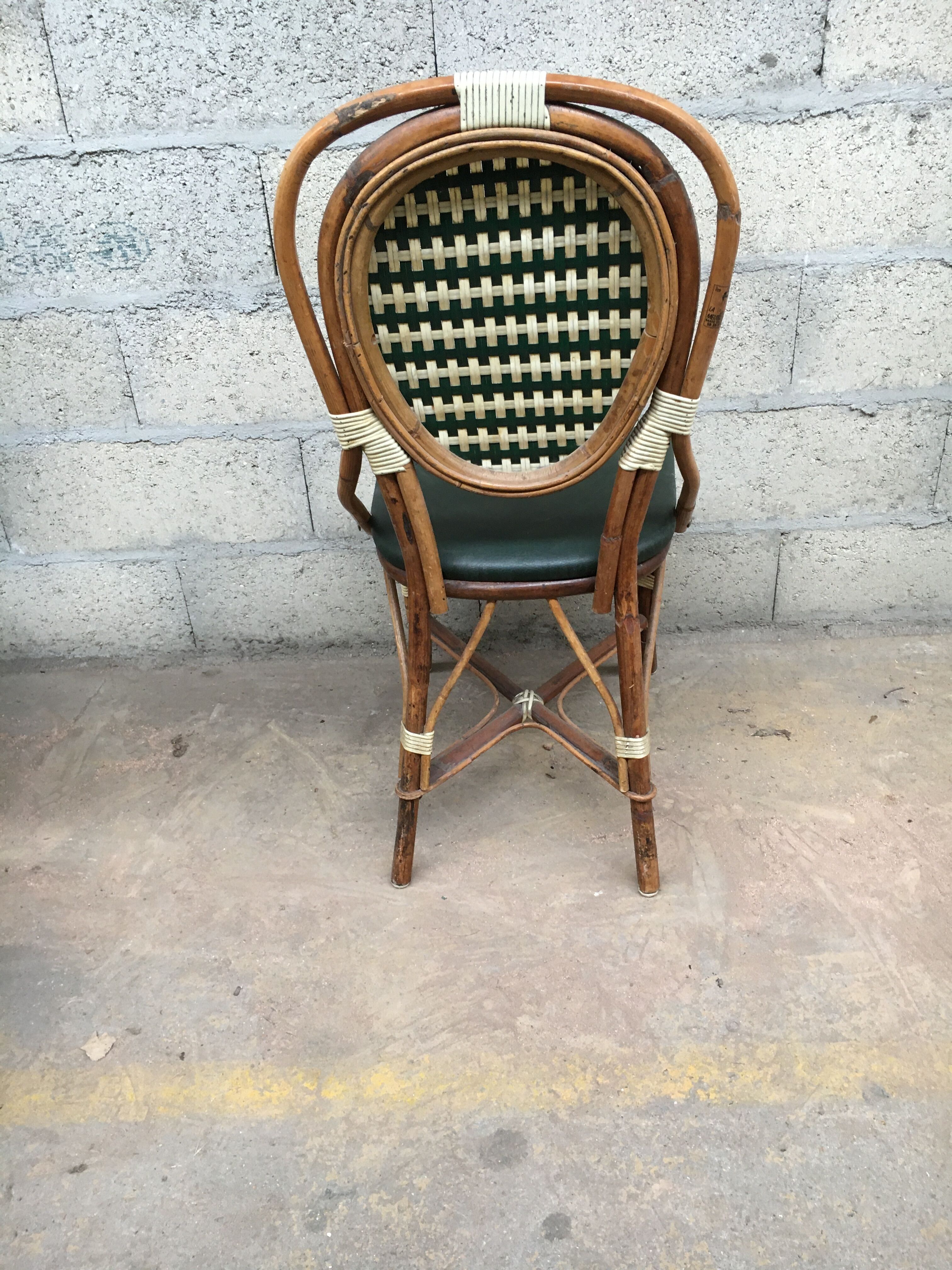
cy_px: 635
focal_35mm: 29
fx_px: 1063
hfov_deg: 48.2
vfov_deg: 61.7
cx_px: 476
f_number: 2.2
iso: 100
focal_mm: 4.15
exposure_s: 1/33
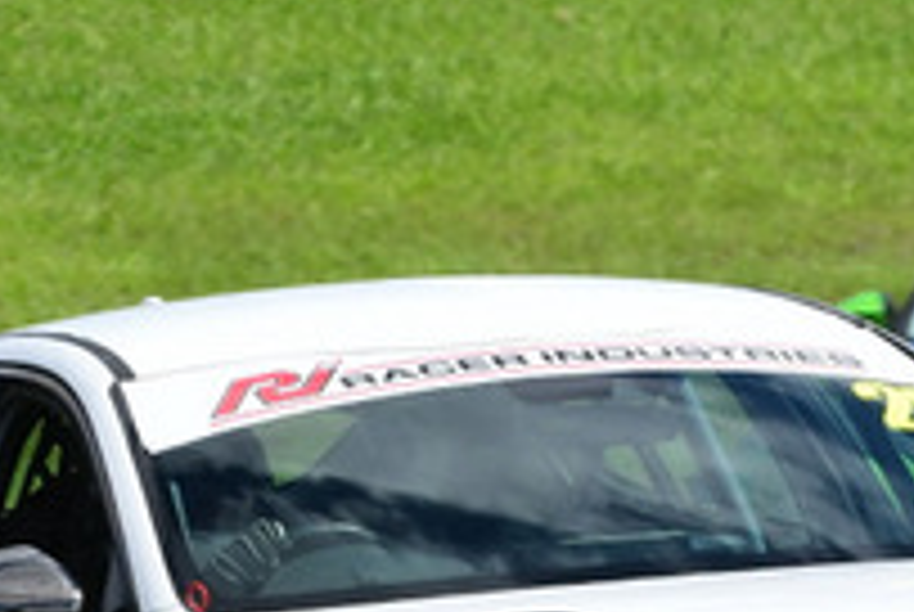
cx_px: 783
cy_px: 486
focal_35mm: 1181
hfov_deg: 1.7
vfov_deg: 1.2
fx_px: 30027
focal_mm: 200
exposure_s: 1/640
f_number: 11
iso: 400
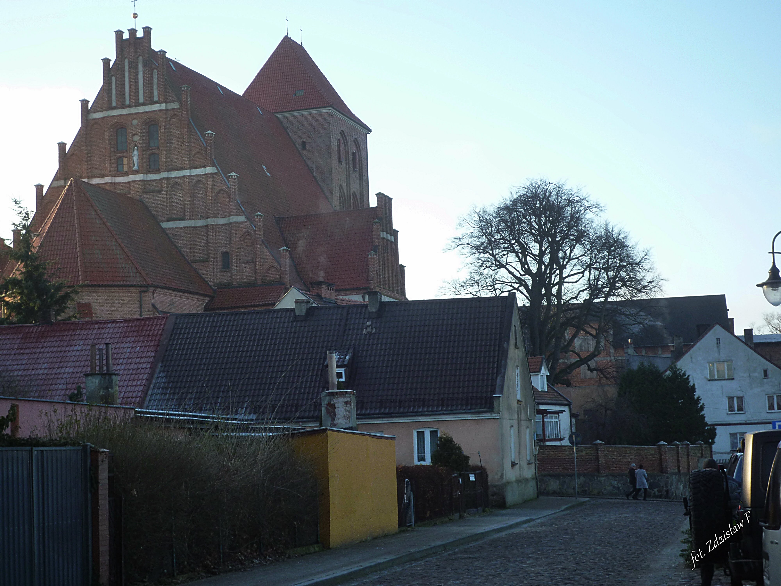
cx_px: 390
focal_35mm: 70
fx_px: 1579
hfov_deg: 27.8
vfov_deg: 21.0
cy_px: 293
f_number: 4.9
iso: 125
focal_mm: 12.2
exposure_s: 1/125
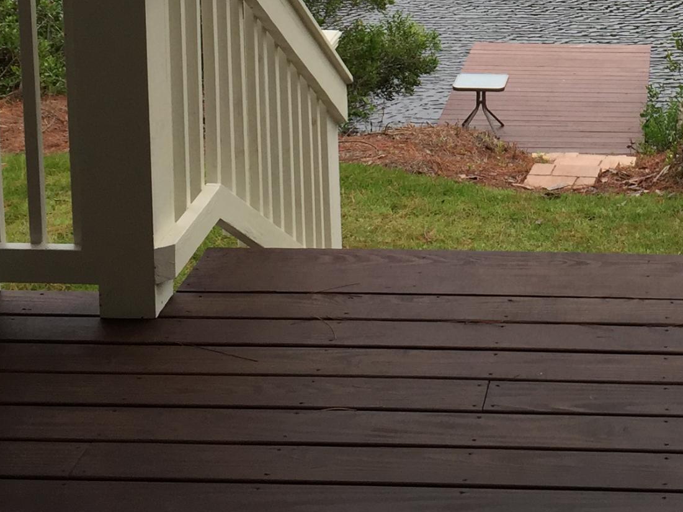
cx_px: 618
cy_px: -118
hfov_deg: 24.0
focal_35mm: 79
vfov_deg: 17.7
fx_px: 1559
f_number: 2.2
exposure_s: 1/608
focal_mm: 4.15
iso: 32
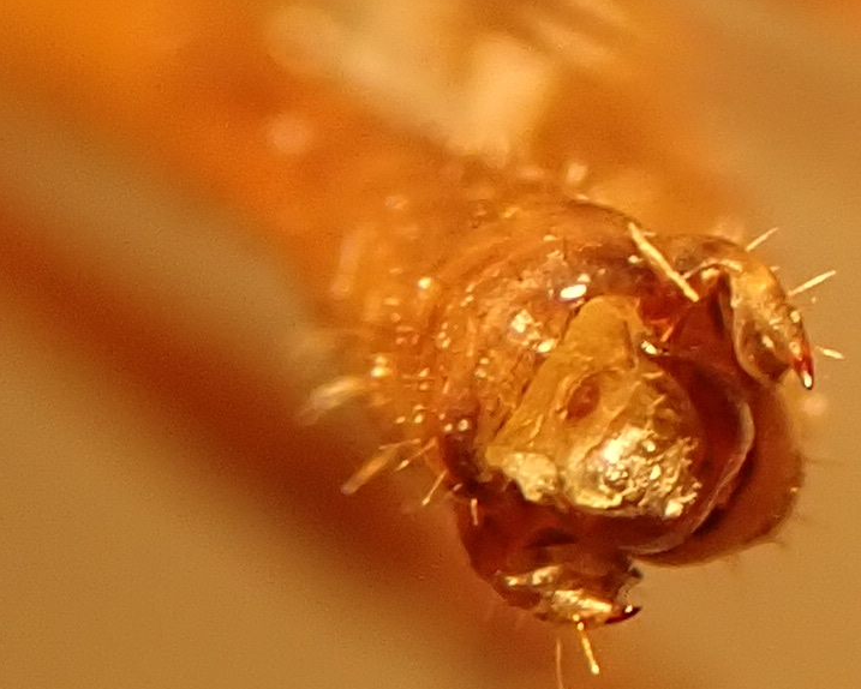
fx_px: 10272
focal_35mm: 403
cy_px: -623
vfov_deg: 3.8
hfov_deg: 4.7
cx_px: 1919
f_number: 5.6
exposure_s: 1/320
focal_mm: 13.47
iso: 125
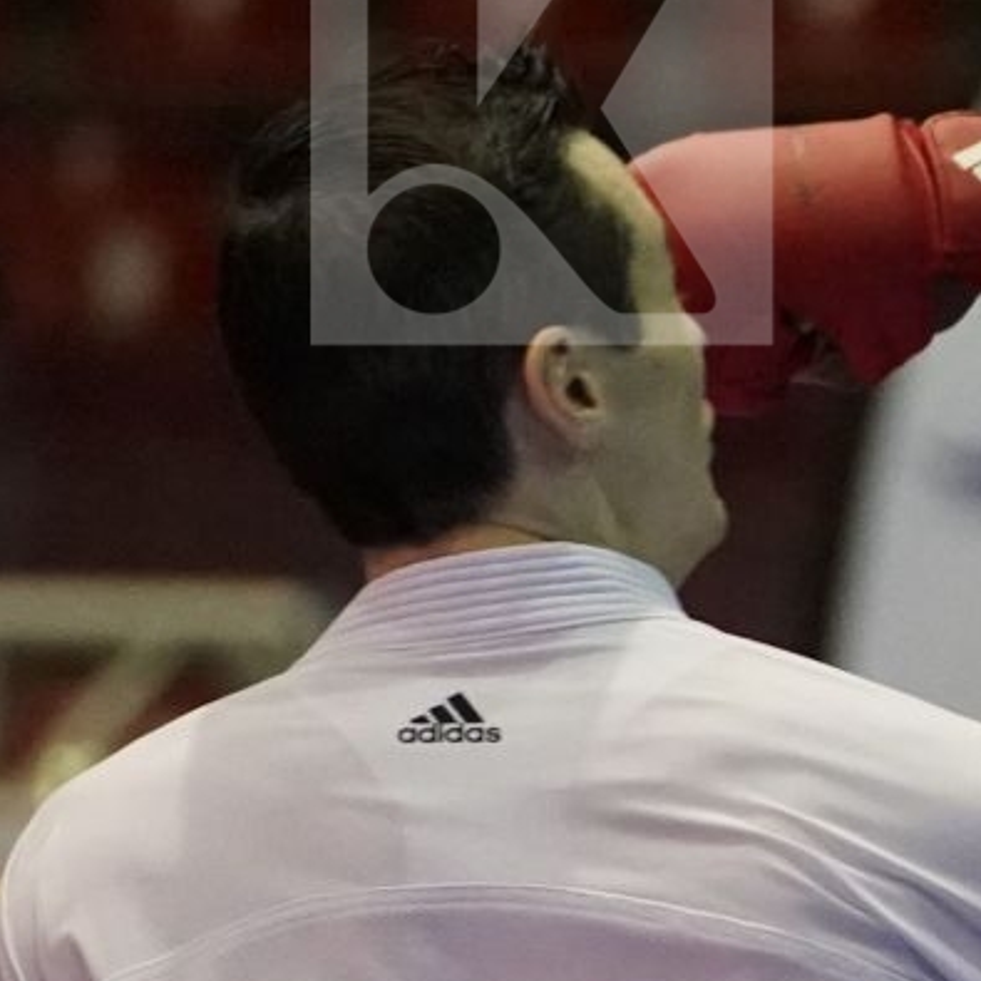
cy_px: 998
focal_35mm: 782
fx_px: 25073
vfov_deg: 2.2
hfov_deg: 2.2
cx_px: 2225
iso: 6400
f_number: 2.8
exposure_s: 1/800
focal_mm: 135
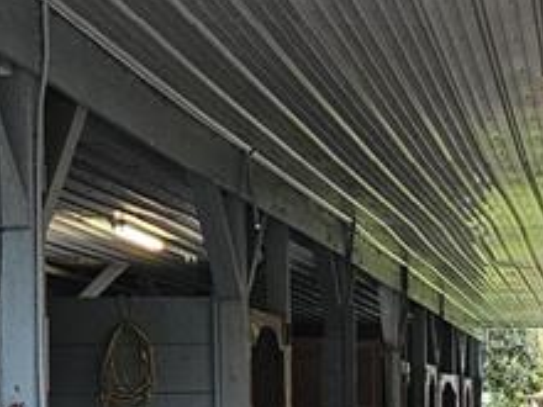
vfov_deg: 13.4
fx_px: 1678
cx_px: 644
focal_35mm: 107
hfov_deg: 17.5
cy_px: 501
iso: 400
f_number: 1.8
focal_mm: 5.4
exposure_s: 1/170
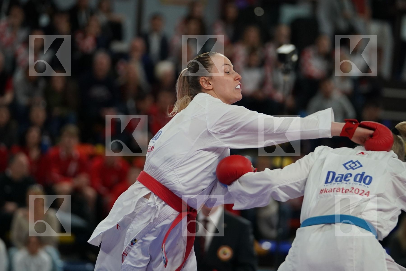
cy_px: 136
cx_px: 203
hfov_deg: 7.8
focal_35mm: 264
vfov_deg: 5.2
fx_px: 2977
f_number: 2.8
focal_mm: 176
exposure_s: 1/1000
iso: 1600
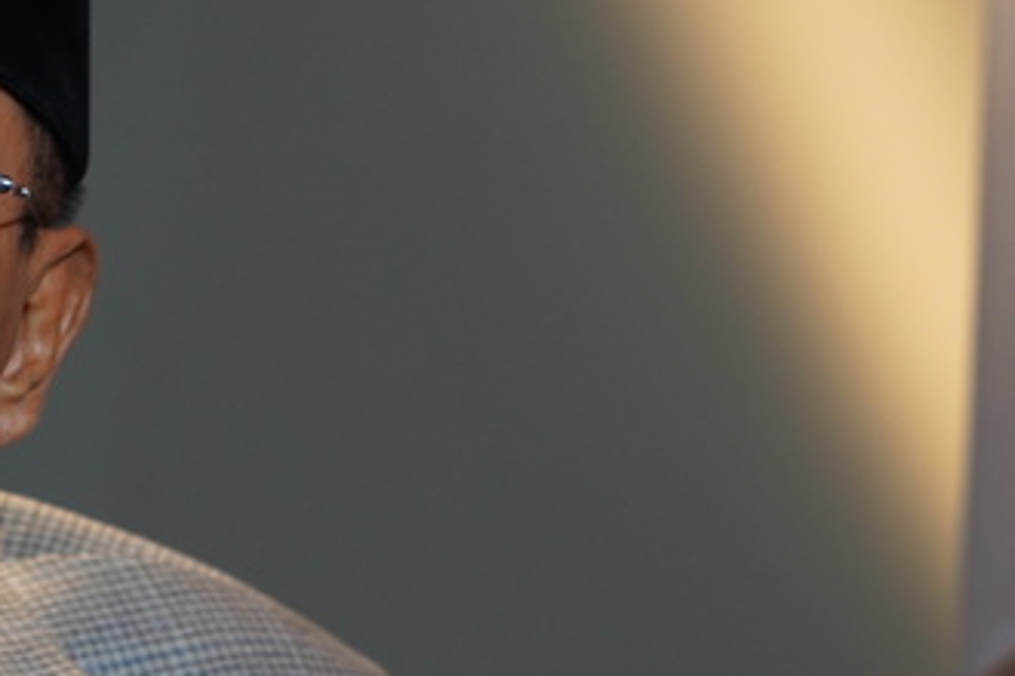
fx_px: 13673
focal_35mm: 485
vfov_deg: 2.8
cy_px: 472
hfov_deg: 4.3
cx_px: 289
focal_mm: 200
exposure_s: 1/80
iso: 1600
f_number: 4
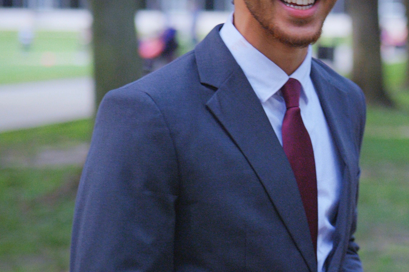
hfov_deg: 15.3
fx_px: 1488
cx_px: 427
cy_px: 108
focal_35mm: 131
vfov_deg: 10.5
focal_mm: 50
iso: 1250
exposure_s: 1/400
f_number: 2.2
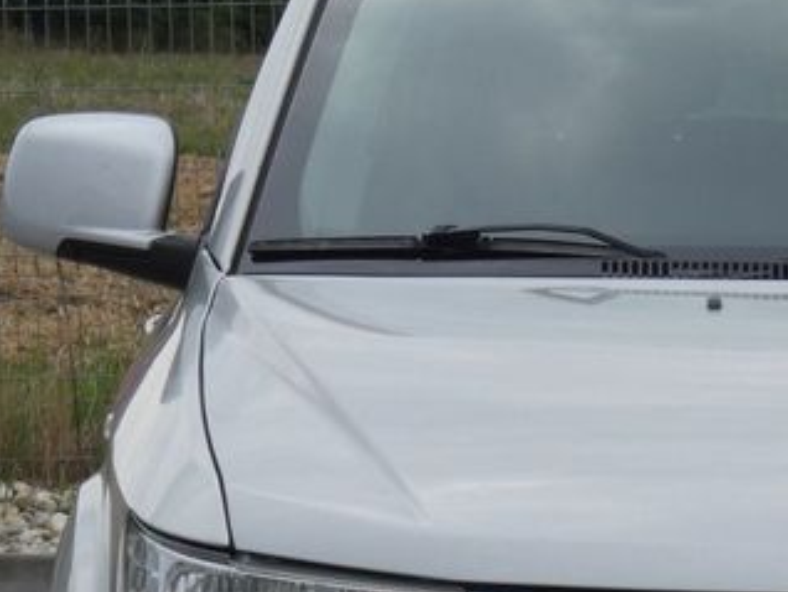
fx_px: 7472
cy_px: 642
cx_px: 890
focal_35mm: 328
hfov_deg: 6.0
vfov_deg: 4.5
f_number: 5.6
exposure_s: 1/320
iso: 80
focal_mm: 18.3
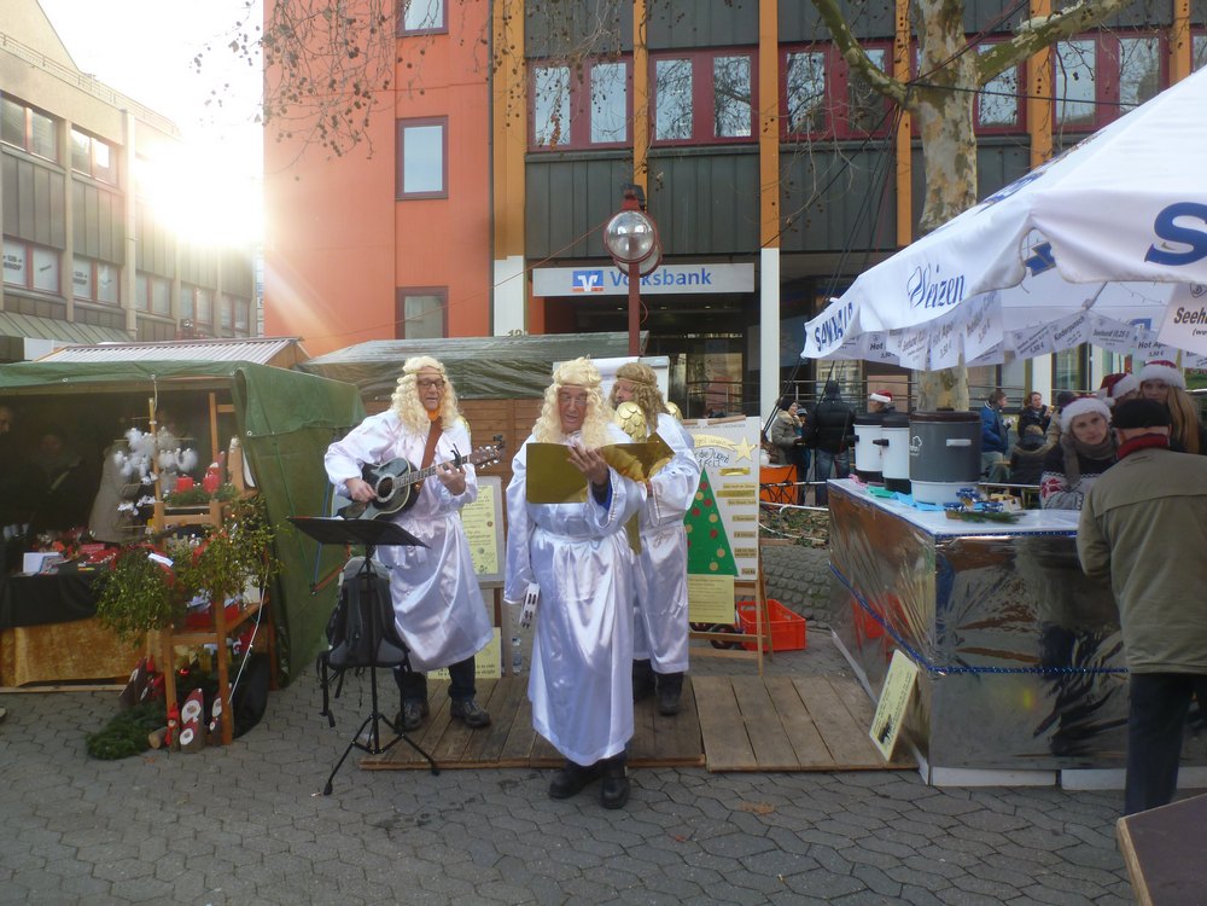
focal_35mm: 24
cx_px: 604
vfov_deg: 56.8
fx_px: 837
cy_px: 453
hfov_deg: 71.6
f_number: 3.3
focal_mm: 4.3
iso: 100
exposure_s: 1/100
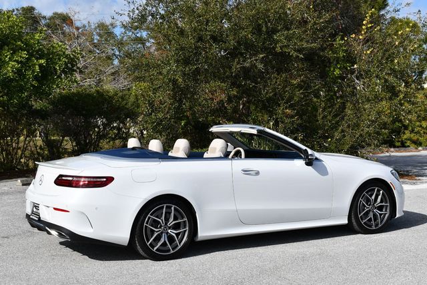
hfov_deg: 32.4
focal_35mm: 62
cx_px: 214
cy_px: 142
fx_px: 736
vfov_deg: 22.0
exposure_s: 1/320
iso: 100
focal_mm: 31
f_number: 9
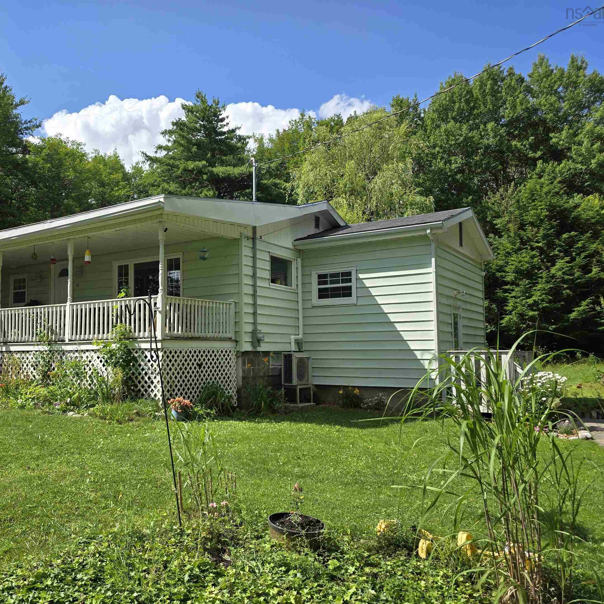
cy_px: 322
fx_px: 572
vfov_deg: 55.6
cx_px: 183
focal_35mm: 29
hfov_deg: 54.1
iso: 12
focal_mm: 6.3
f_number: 1.7
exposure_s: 1/670
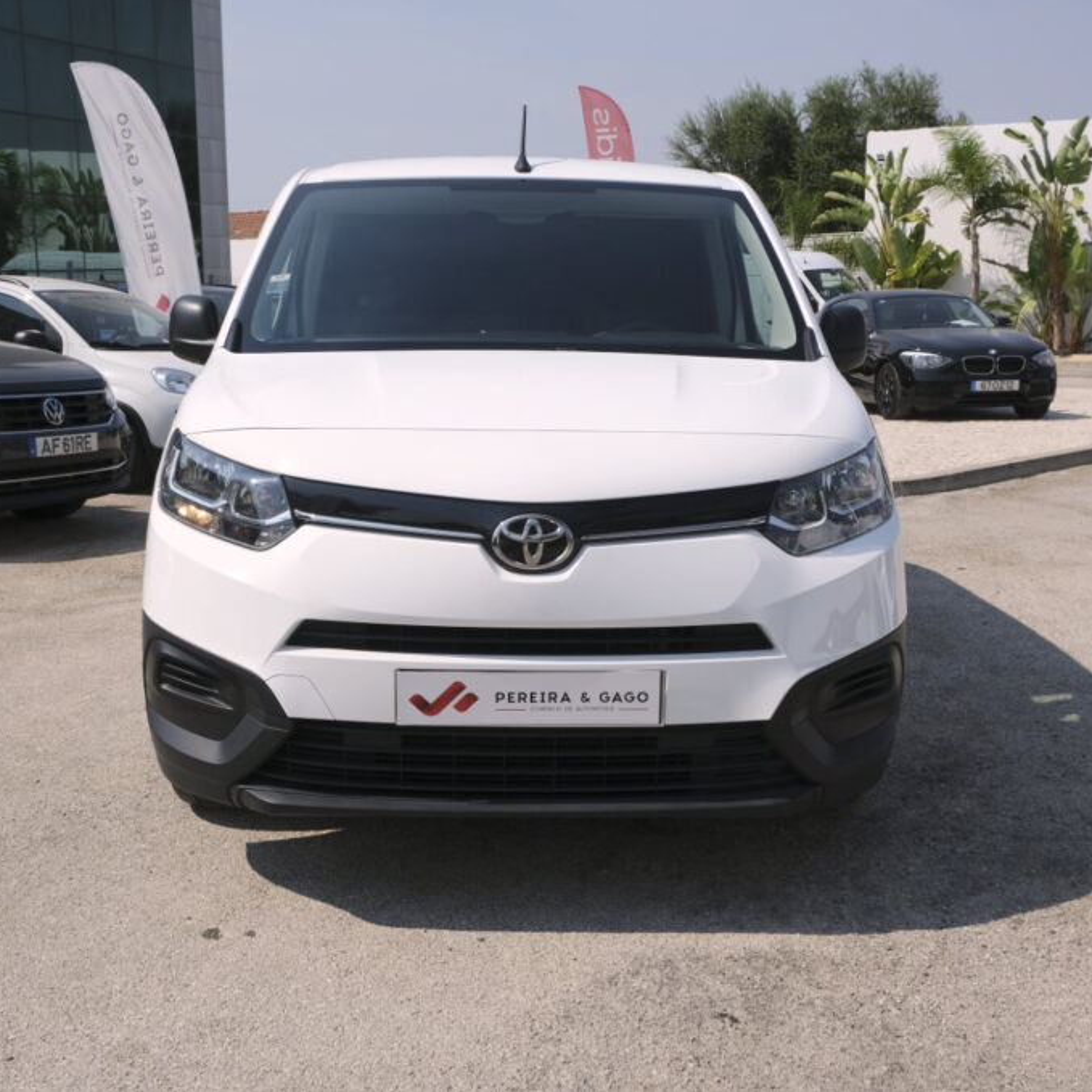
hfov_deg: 40.9
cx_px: 529
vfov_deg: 40.9
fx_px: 1463
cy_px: 544
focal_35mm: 41
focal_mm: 21.4
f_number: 10
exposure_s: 1/400
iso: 160
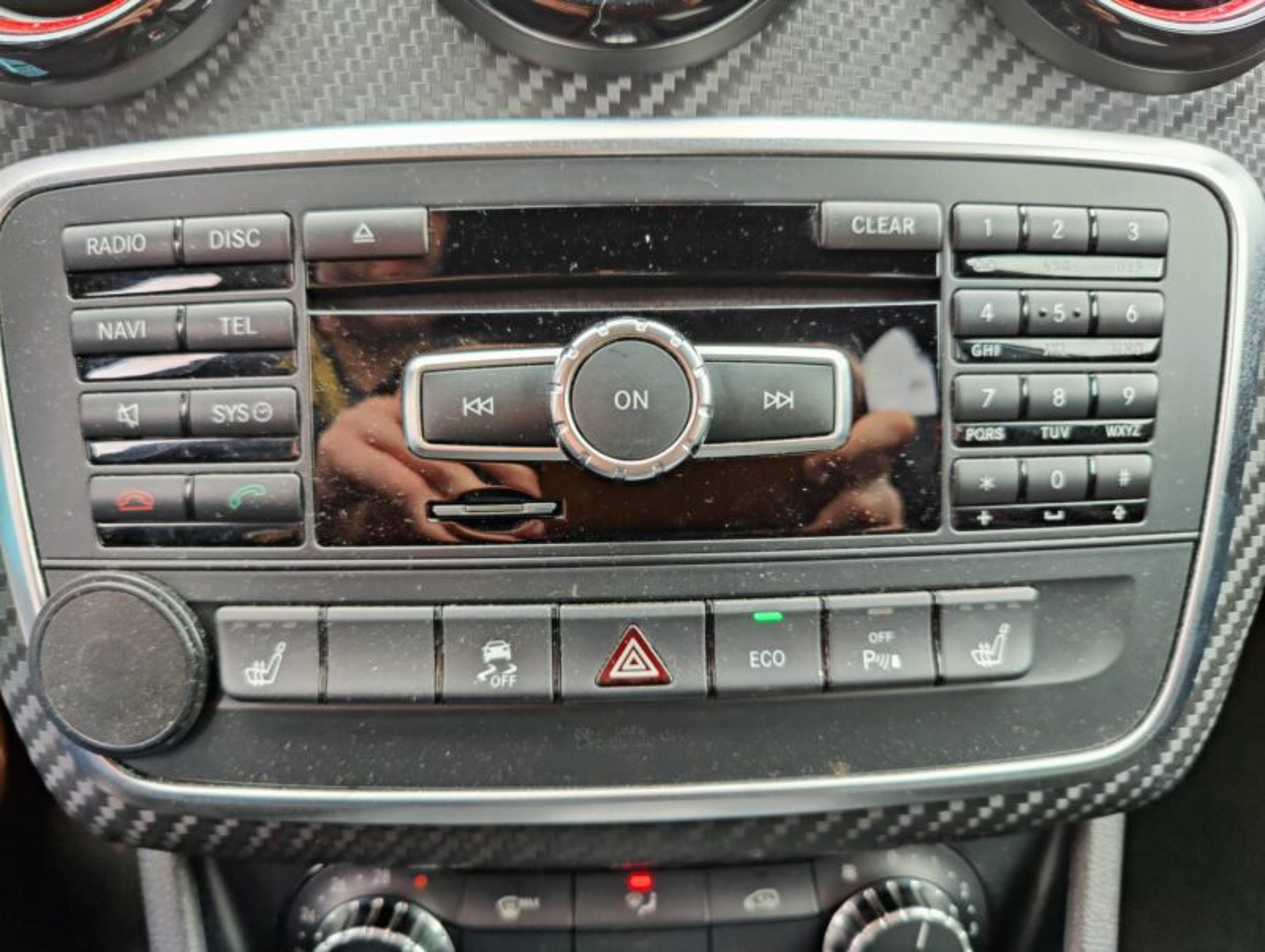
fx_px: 1281
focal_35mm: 35
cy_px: 476
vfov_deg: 40.8
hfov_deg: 52.6
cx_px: 632
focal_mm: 6.06
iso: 400
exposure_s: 1/66
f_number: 1.88
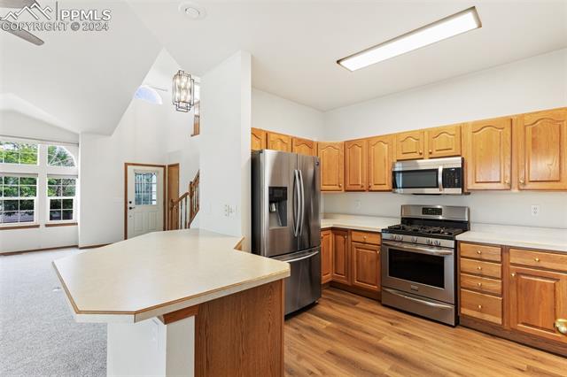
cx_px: 284
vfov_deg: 70.4
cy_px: 188
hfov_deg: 93.3
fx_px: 268
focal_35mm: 17
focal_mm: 17
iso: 400
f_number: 8
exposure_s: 1/8
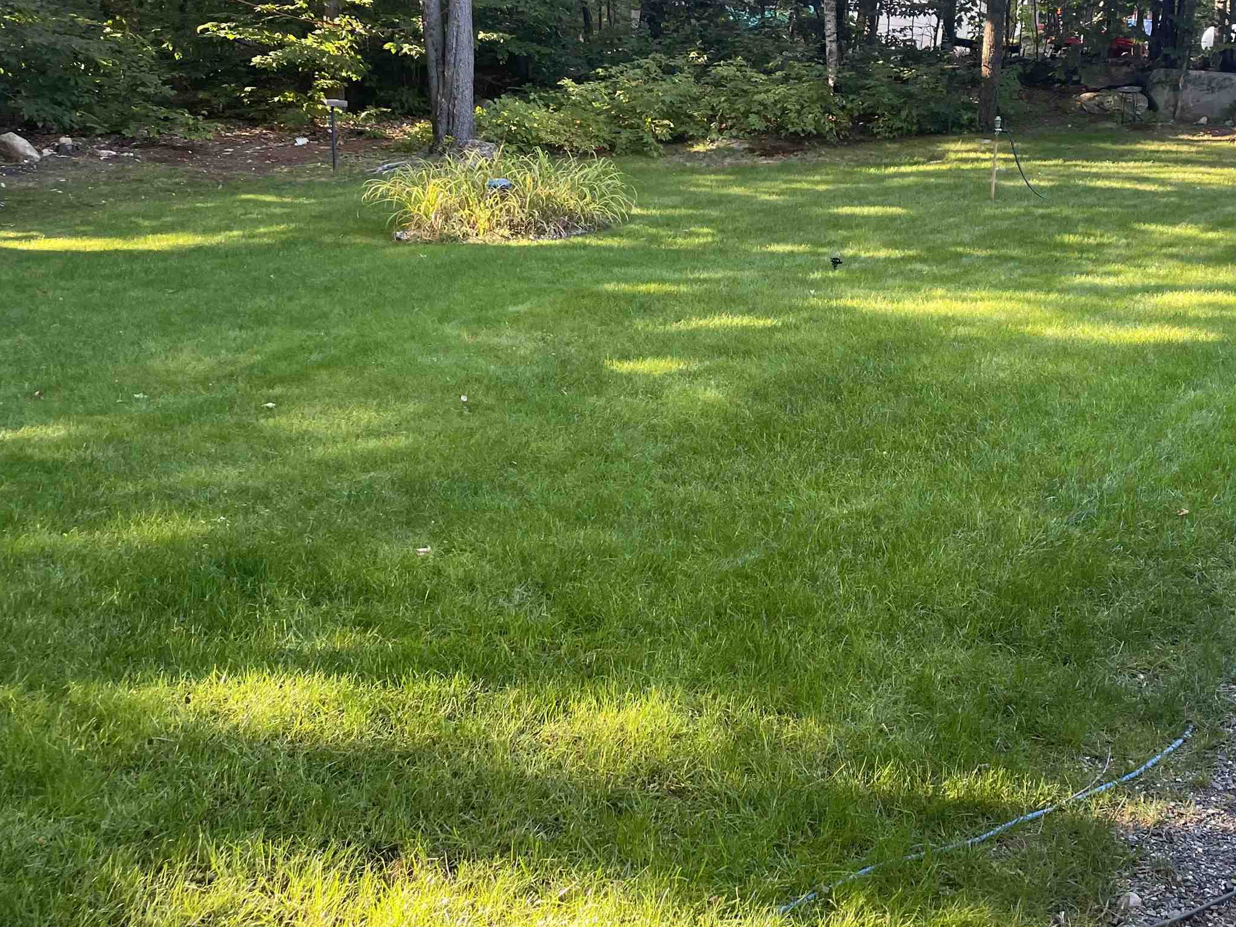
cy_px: 365
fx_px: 1393
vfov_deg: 36.7
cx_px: 759
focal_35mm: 39
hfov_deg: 47.5
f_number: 1.6
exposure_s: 1/88
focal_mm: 4.2
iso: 125
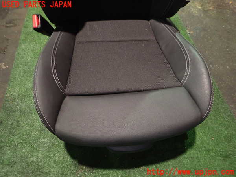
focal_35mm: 25
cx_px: 118
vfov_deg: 54.9
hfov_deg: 69.4
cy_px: 88
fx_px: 170
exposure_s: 1/30
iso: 800
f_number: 2
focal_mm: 4.5
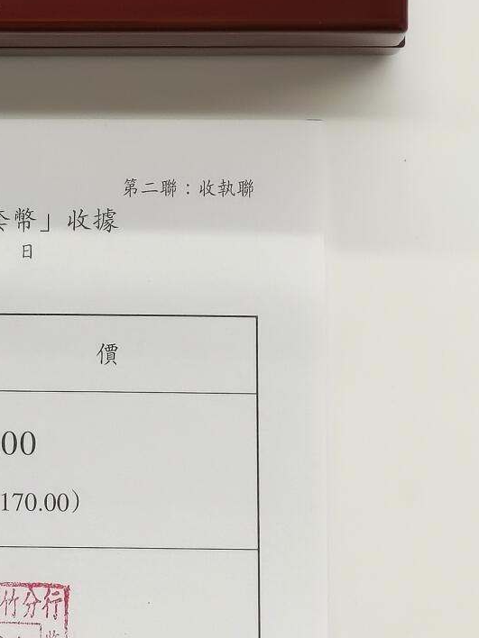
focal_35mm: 206
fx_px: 3801
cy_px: 79
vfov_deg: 9.6
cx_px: -89
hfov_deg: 7.2
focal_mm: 7.48
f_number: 16
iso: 250
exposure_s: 1/100
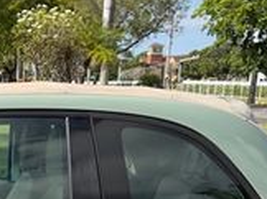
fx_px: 732
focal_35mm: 95
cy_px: 234
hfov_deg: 19.4
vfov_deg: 15.0
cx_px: -59
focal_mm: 6.76
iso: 80
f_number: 1.78
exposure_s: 1/3425
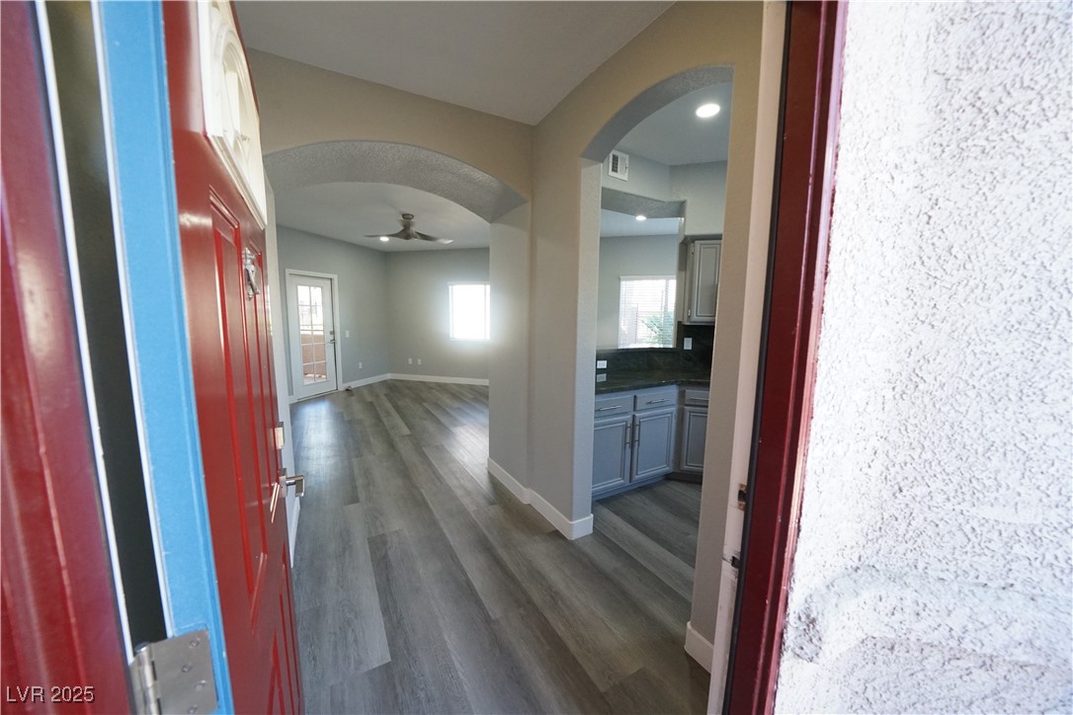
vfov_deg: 90.0
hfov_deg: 112.6
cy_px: 358
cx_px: 536
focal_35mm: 12
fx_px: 358
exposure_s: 1/125
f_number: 7.1
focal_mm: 12
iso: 2500
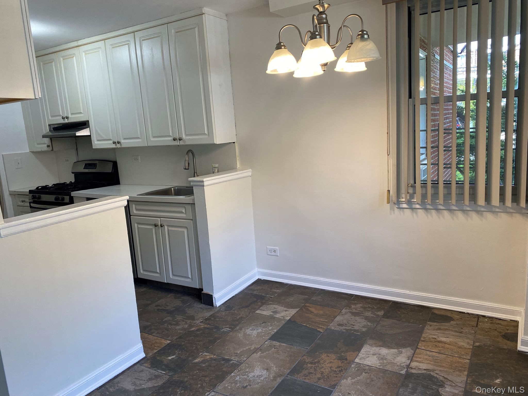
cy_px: 198
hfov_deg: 67.3
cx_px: 264
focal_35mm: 26
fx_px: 397
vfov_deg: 53.1
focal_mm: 4.25
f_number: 1.8
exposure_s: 1/120
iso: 100
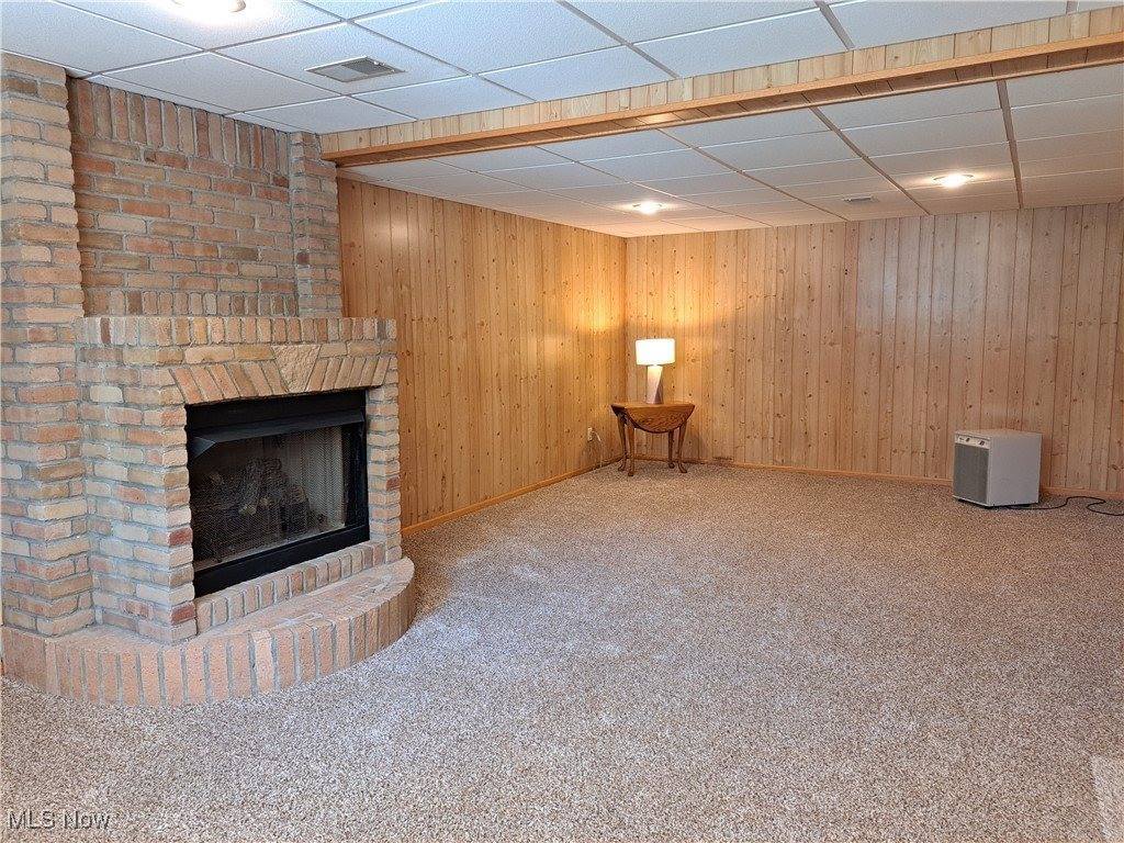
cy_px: 422
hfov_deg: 71.6
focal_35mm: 24
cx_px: 562
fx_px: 779
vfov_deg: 56.8
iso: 250
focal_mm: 5.23
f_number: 1.8
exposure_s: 1/60
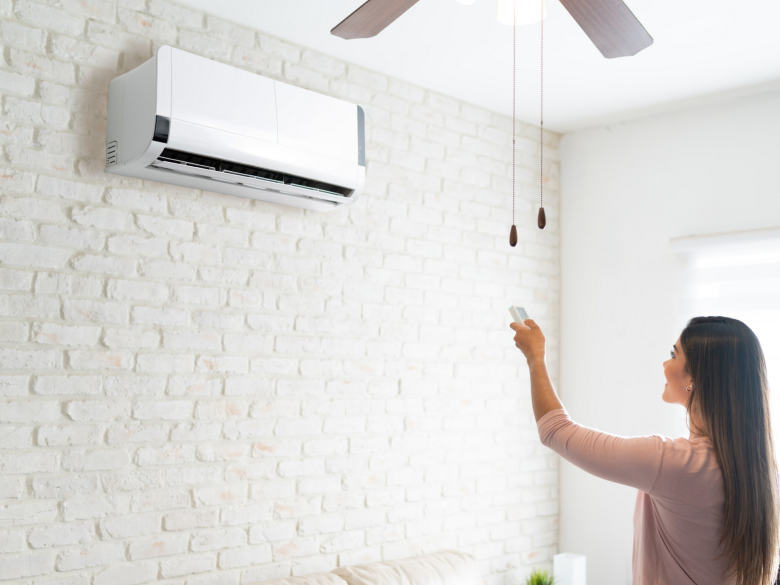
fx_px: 946
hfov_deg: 44.6
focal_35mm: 42
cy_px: 308
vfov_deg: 34.3
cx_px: 468
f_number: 2
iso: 200
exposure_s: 1/200
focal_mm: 35
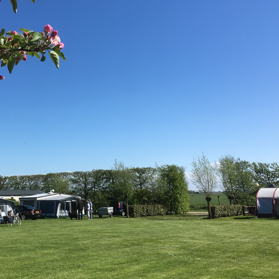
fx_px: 419
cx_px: 66
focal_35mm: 46
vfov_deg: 36.7
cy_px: 117
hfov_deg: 35.9
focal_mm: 4.15
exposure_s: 1/1637
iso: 25
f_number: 2.2
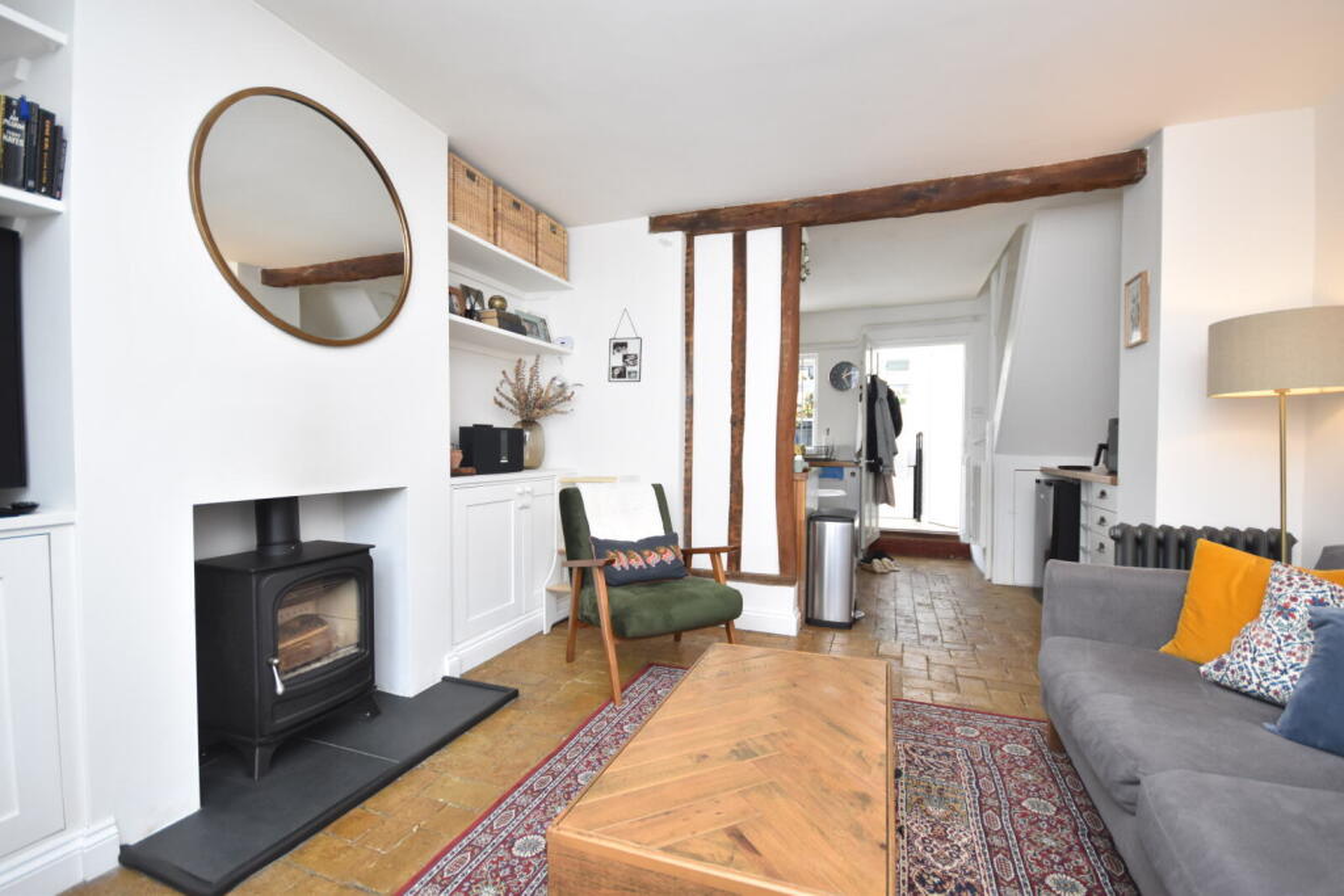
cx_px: 672
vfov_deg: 77.3
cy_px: 448
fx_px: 560
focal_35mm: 15
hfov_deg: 100.4
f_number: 4
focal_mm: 10
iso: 800
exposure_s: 1/160
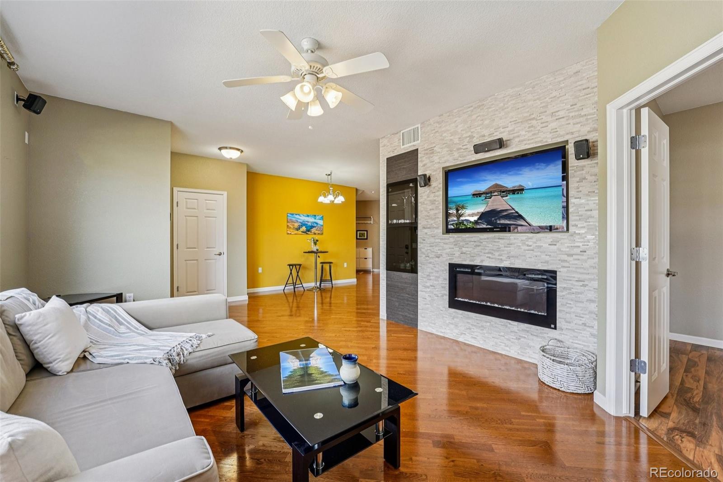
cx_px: 362
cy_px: 241
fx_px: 293
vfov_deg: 78.8
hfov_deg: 101.9
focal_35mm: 15
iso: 400
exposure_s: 1/20
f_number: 8
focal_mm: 14.6
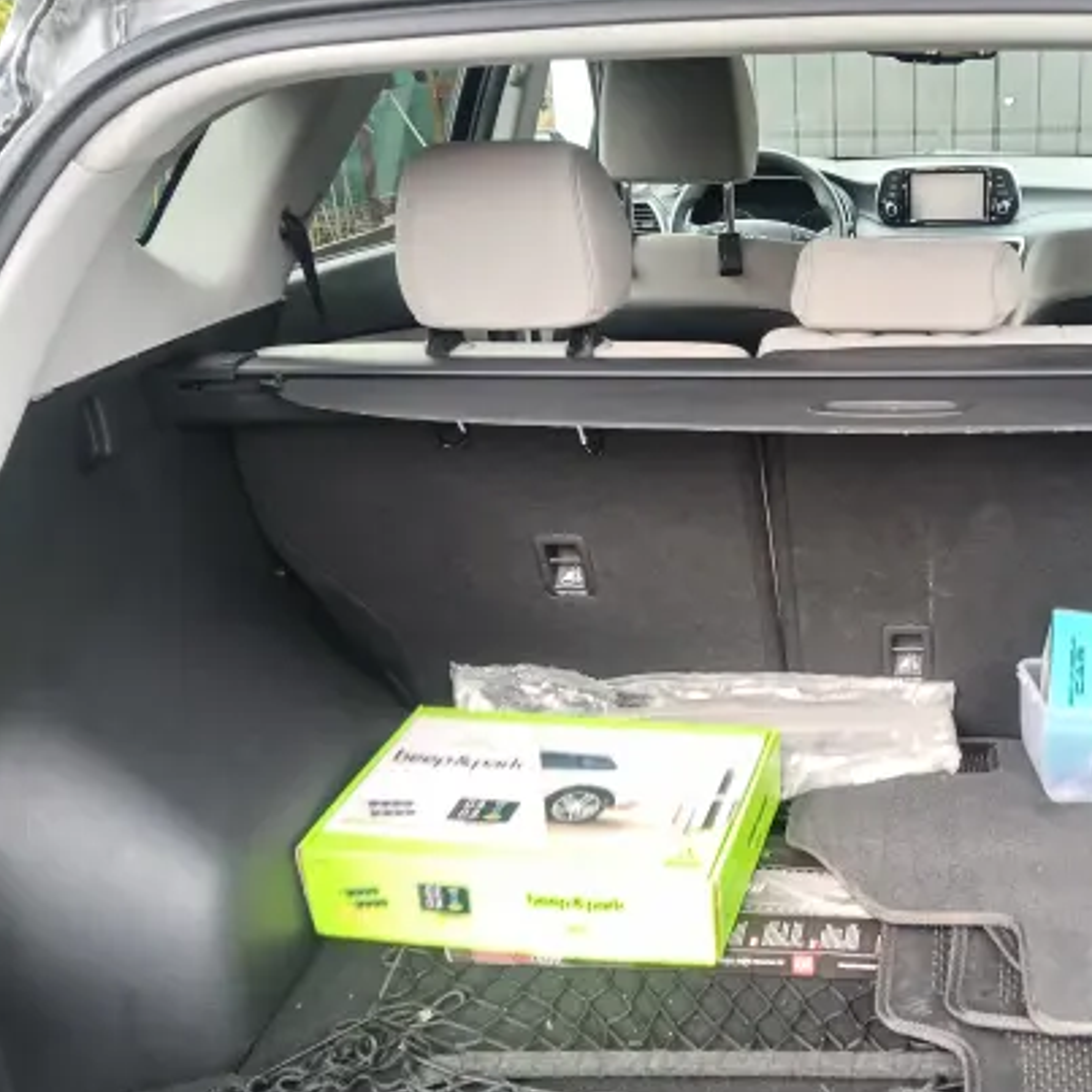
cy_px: 612
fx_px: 1356
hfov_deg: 42.2
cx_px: 845
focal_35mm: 38
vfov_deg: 43.8
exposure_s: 1/33.3
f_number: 1.8
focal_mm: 3.98
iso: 64
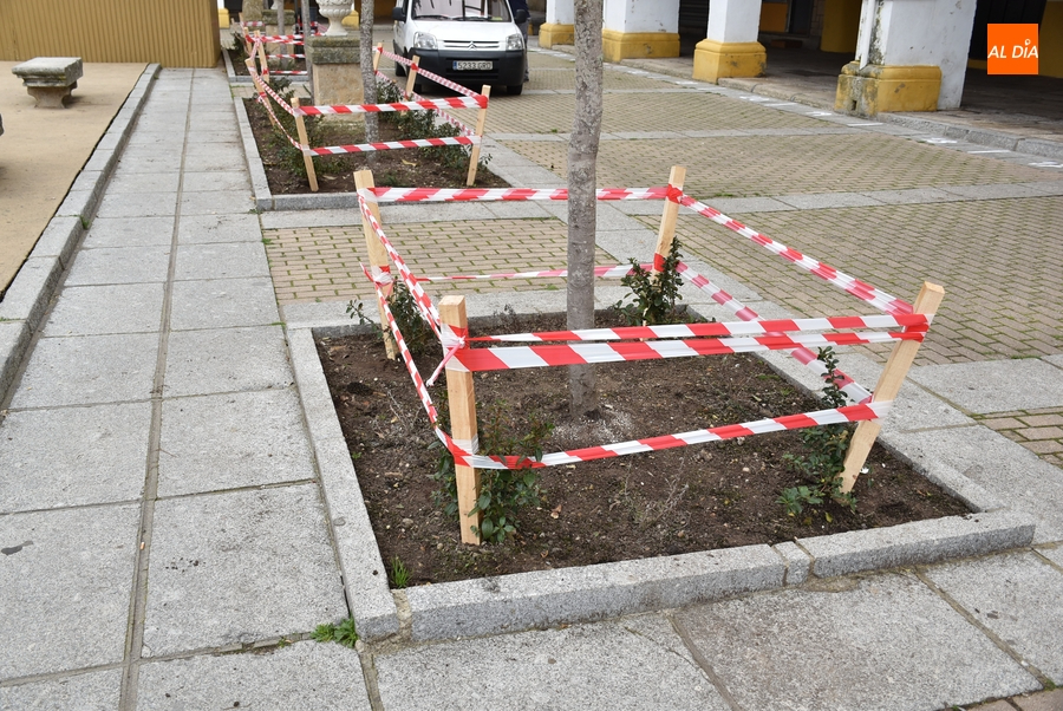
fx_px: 975
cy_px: 356
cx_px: 532
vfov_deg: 40.1
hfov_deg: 57.2
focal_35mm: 33
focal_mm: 22
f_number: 3.5
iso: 100
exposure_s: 1/250
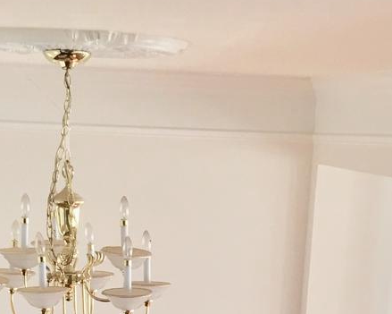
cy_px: 632
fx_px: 1148
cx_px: 170
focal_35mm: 99
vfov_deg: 13.3
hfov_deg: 19.4
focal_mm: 4.15
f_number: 2.2
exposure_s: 1/40
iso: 25
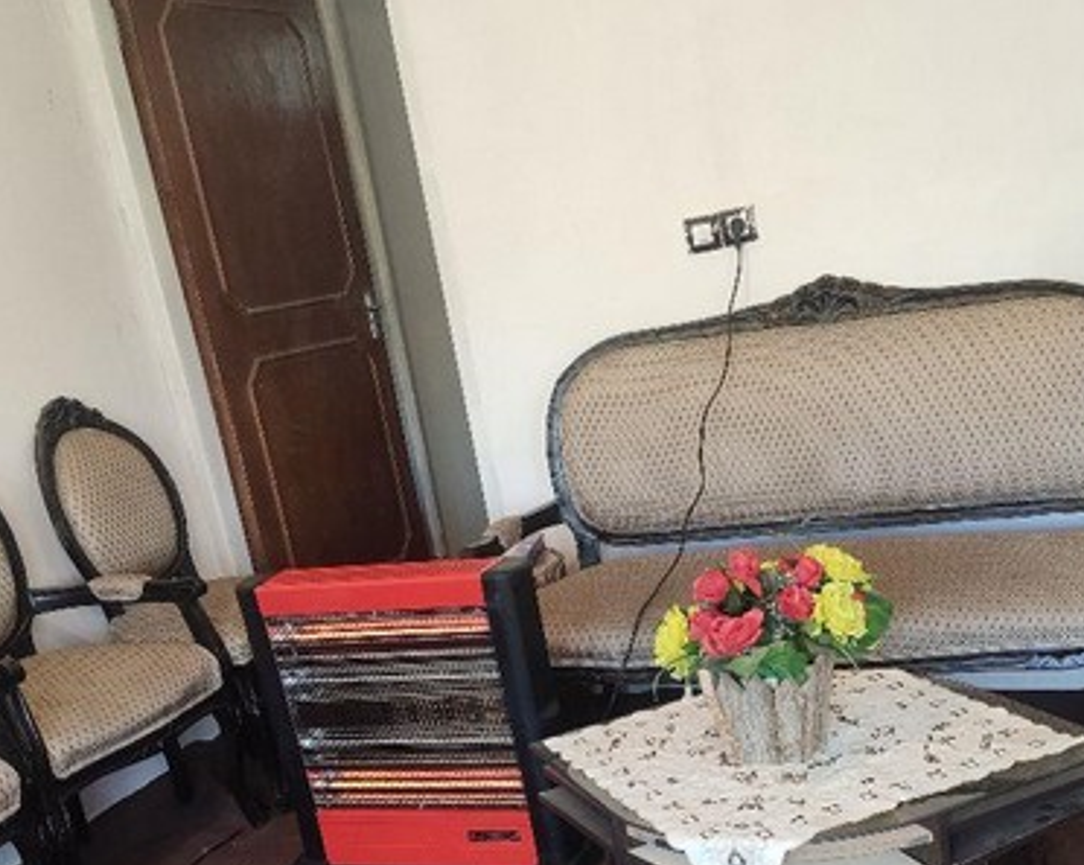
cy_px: 693
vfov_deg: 34.5
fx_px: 1346
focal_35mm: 42
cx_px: 650
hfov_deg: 43.6
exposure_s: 1/50
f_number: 1.79
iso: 287
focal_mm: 4.71
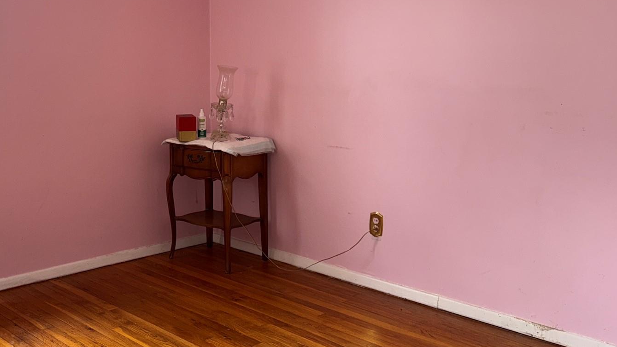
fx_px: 654
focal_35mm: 40
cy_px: 127
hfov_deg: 49.0
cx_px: 176
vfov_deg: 29.6
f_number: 1.78
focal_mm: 6.76
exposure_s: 1/23
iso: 100
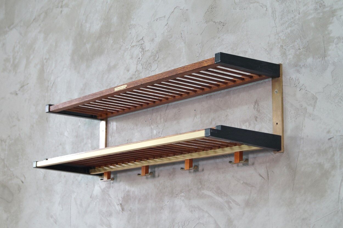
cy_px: 114
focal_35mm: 75
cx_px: 172
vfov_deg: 18.2
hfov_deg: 27.0
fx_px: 714
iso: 400
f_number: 7.1
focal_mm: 50
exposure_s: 1/13
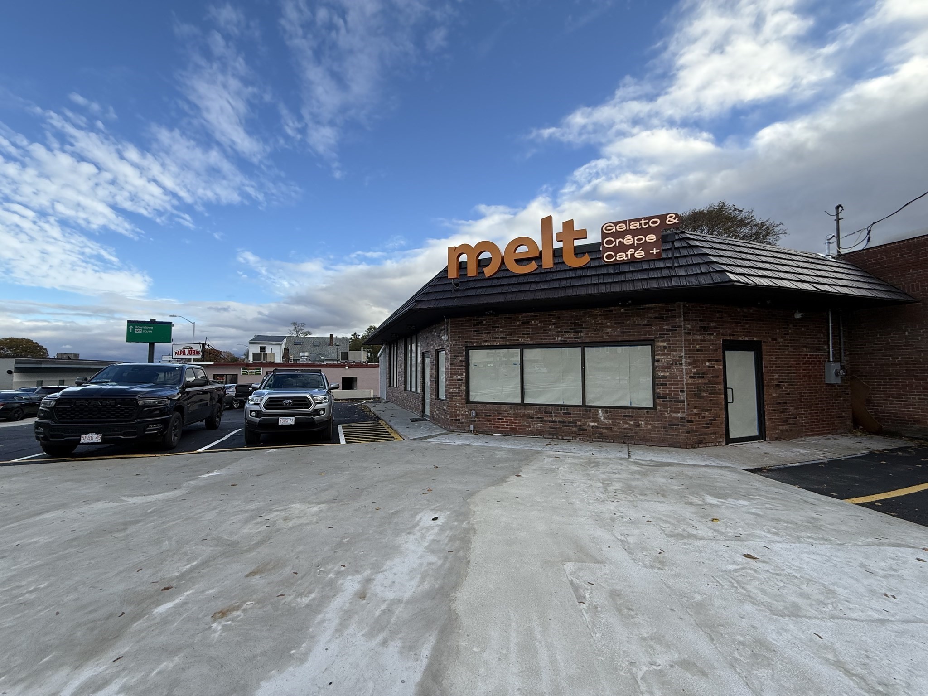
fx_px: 375
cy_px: 348
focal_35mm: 14
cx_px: 464
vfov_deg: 85.7
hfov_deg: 102.1
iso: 50
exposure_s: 1/658
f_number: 2.2
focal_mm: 2.22
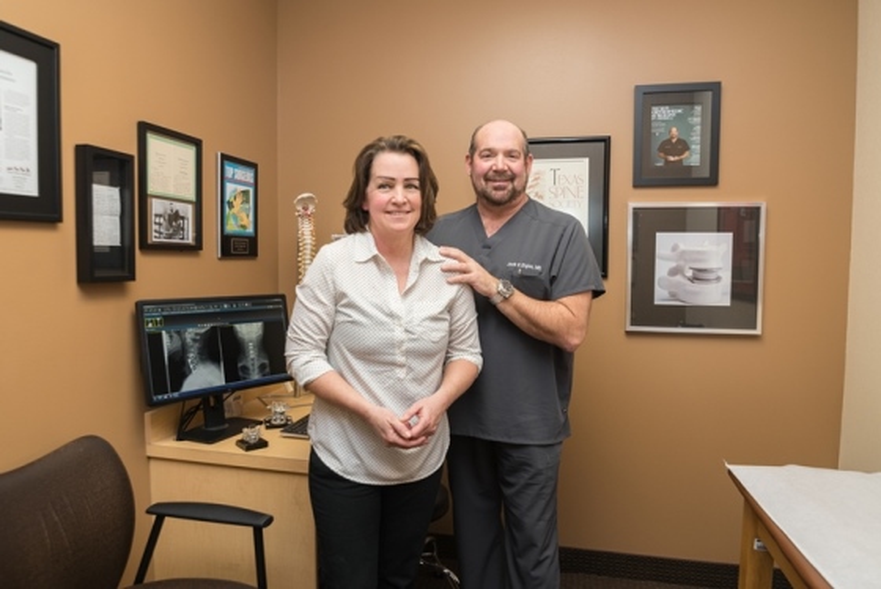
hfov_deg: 76.1
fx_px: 563
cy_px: 294
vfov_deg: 55.2
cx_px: 440
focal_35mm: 23
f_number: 4
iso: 250
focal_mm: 23
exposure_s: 1/125
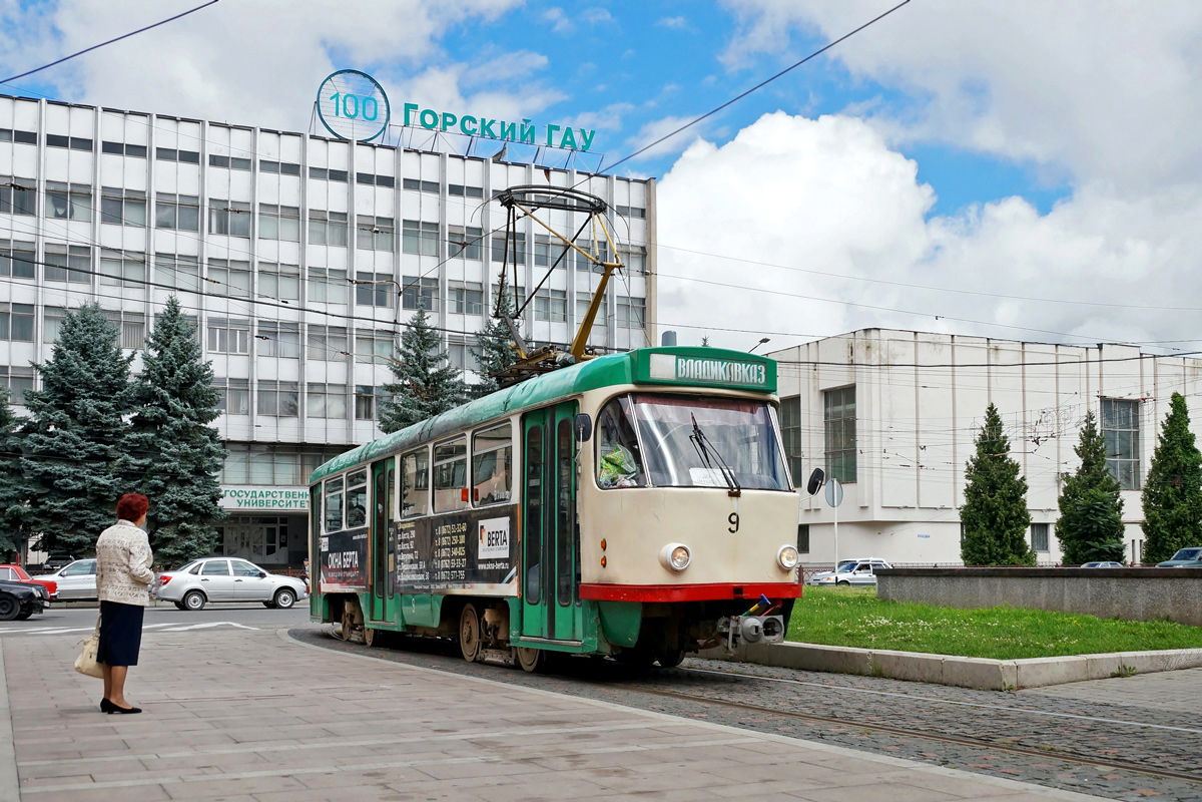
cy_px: 401
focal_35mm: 39
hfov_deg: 49.6
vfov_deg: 34.2
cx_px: 601
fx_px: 1302
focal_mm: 26
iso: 400
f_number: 7.1
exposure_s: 1/1600
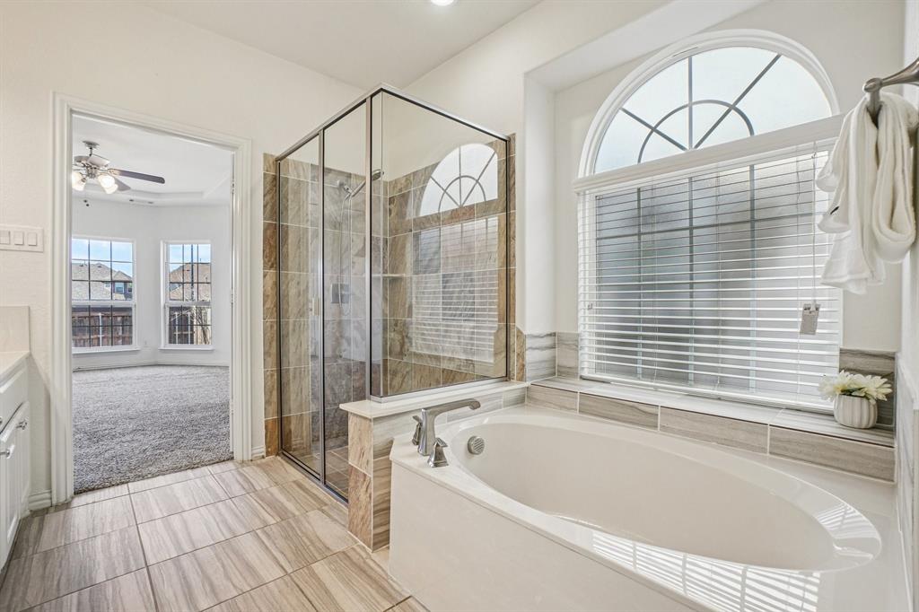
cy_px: 306
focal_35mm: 15
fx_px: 383
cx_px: 460
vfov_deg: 77.3
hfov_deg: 100.4
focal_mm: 10
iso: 400
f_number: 8
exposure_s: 1/60
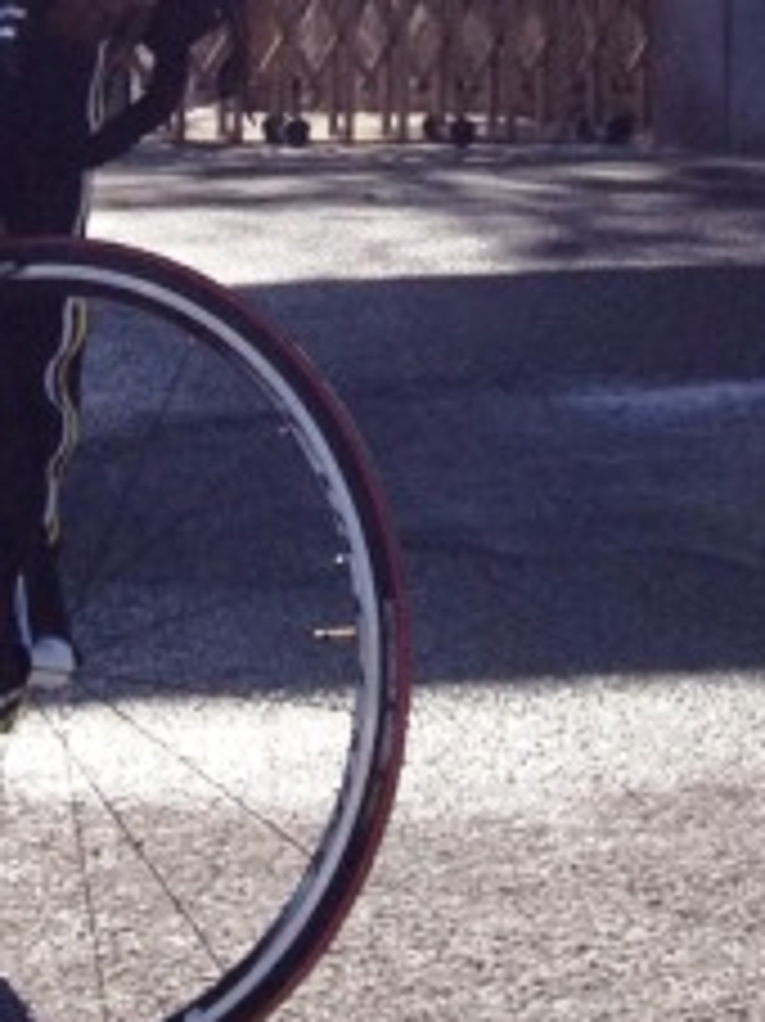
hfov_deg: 9.4
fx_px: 4660
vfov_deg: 11.7
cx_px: 428
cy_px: -720
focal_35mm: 158
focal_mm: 4.28
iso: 64
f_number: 2.4
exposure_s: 1/1905
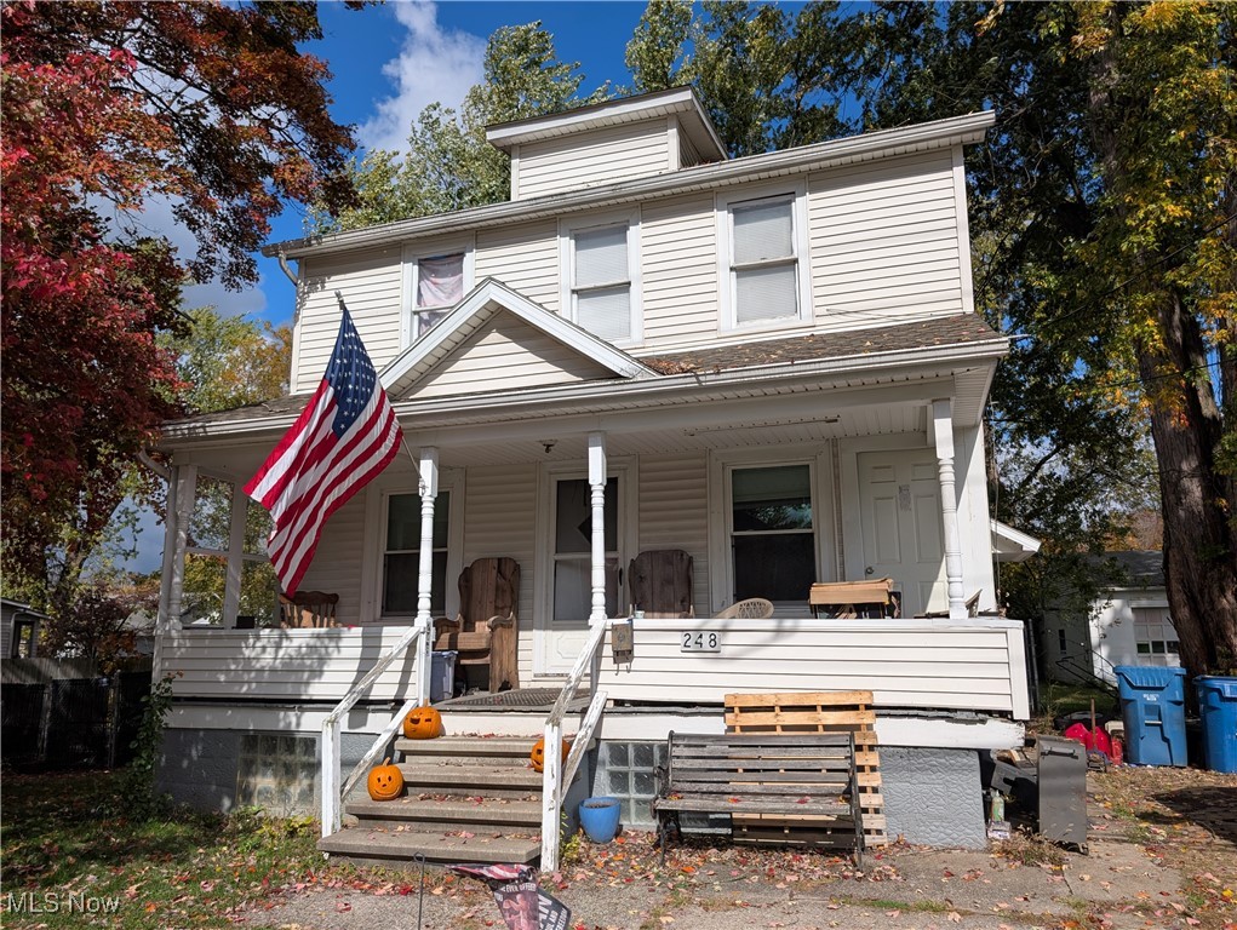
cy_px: 465
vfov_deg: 56.9
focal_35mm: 24
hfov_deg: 71.5
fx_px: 859
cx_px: 618
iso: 21
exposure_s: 1/1637
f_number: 1.68
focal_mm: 6.9
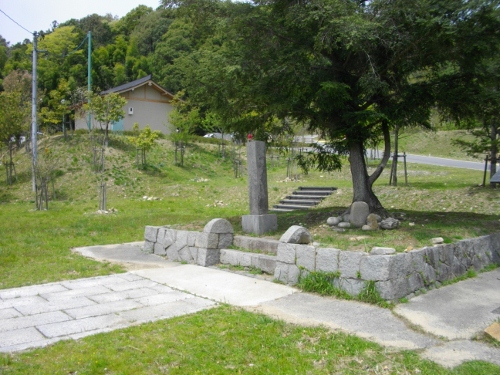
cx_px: 250
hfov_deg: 56.8
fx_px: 462
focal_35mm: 32
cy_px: 188
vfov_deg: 44.2
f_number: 5.5
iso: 100
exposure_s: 1/320
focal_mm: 5.7
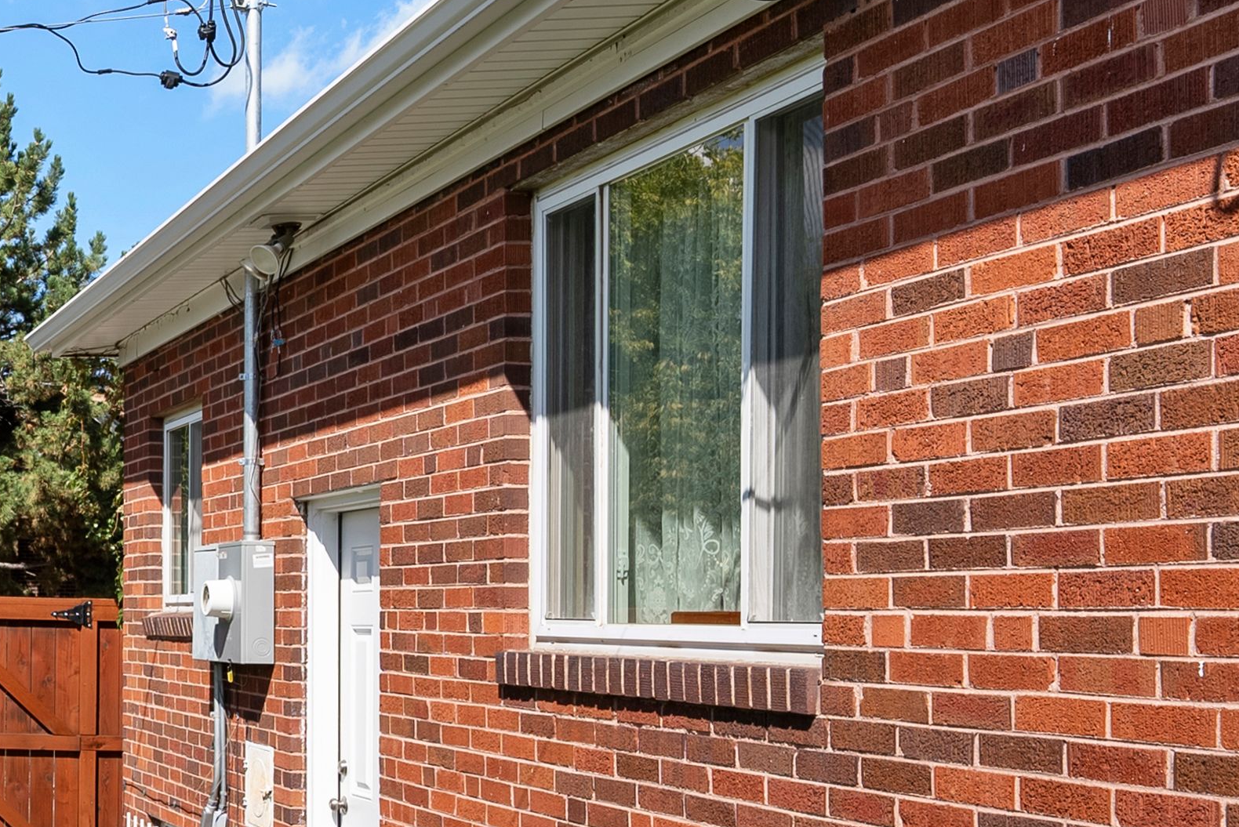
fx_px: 1756
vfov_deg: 26.2
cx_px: -344
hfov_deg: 30.9
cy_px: 612
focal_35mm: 51
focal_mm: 19
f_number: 8
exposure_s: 1/100
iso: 160
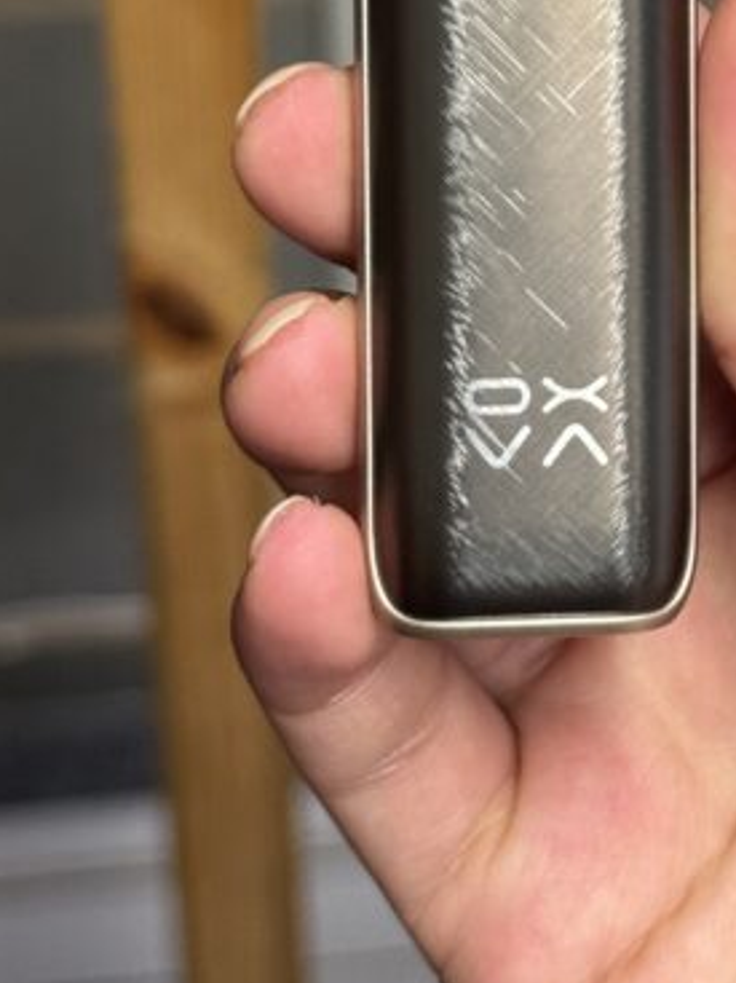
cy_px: -46
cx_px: 672
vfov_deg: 14.4
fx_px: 3801
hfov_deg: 11.0
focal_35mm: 134
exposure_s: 1/50
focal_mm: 6.76
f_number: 1.78
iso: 125
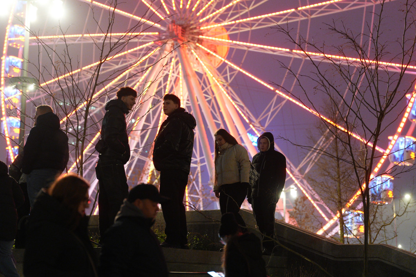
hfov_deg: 31.0
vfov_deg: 20.9
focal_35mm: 65
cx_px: 208
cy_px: 138
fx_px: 751
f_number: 2.2
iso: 6400
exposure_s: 1/125
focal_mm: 65
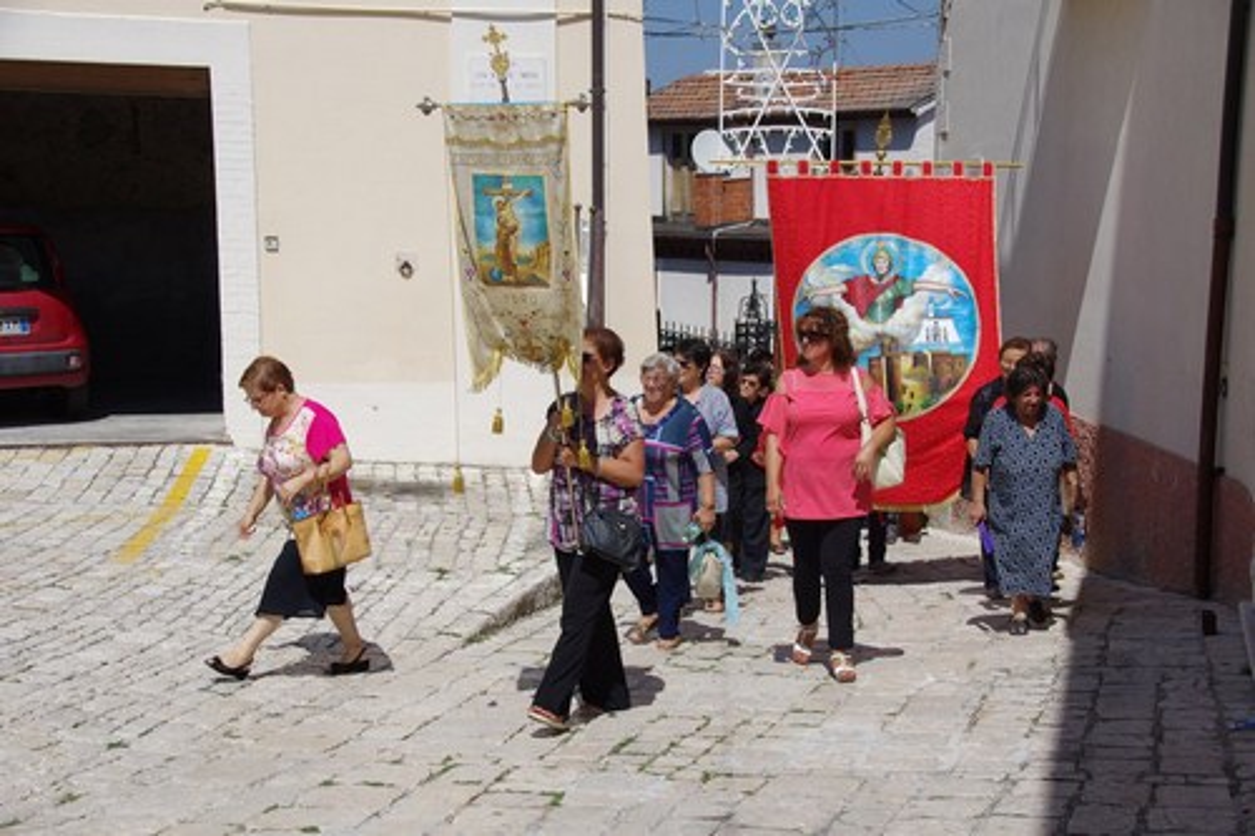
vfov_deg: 21.2
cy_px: 418
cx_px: 628
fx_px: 2230
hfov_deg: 31.4
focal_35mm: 64
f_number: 8
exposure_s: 1/320
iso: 100
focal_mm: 43
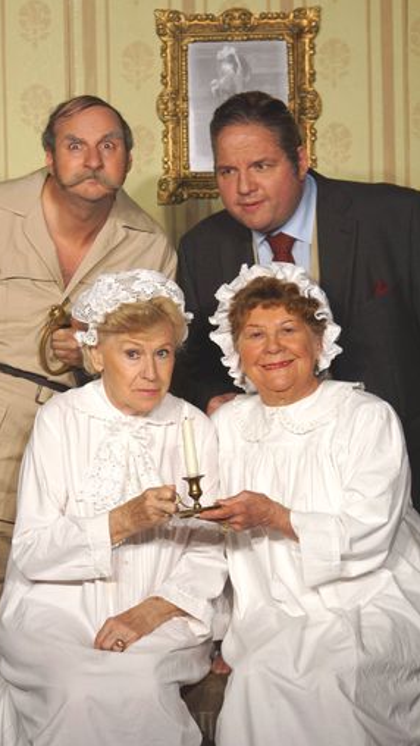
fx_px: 3759
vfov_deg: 11.3
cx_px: 216
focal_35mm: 190
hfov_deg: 6.4
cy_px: 373
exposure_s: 1/200
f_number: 4
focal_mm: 120
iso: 125
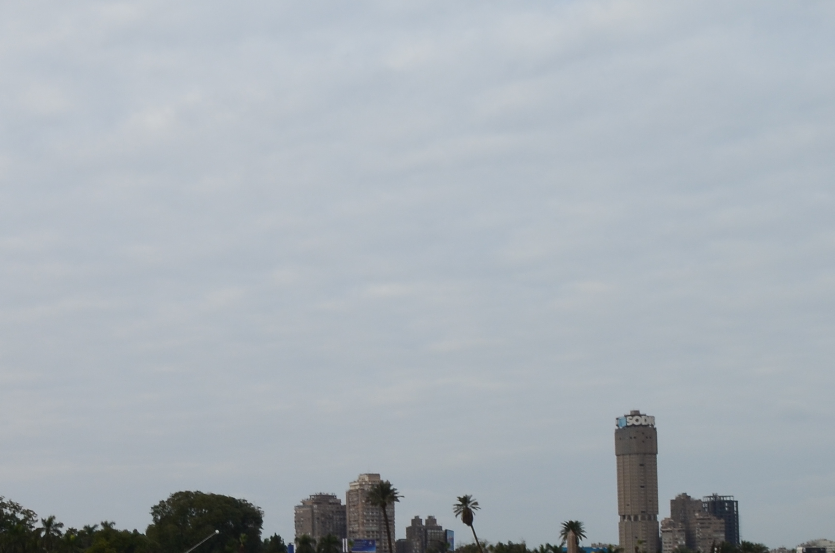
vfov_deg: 17.4
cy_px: 483
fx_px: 1783
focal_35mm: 77
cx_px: -30
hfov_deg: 24.9
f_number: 11
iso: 160
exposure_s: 1/125
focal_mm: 18
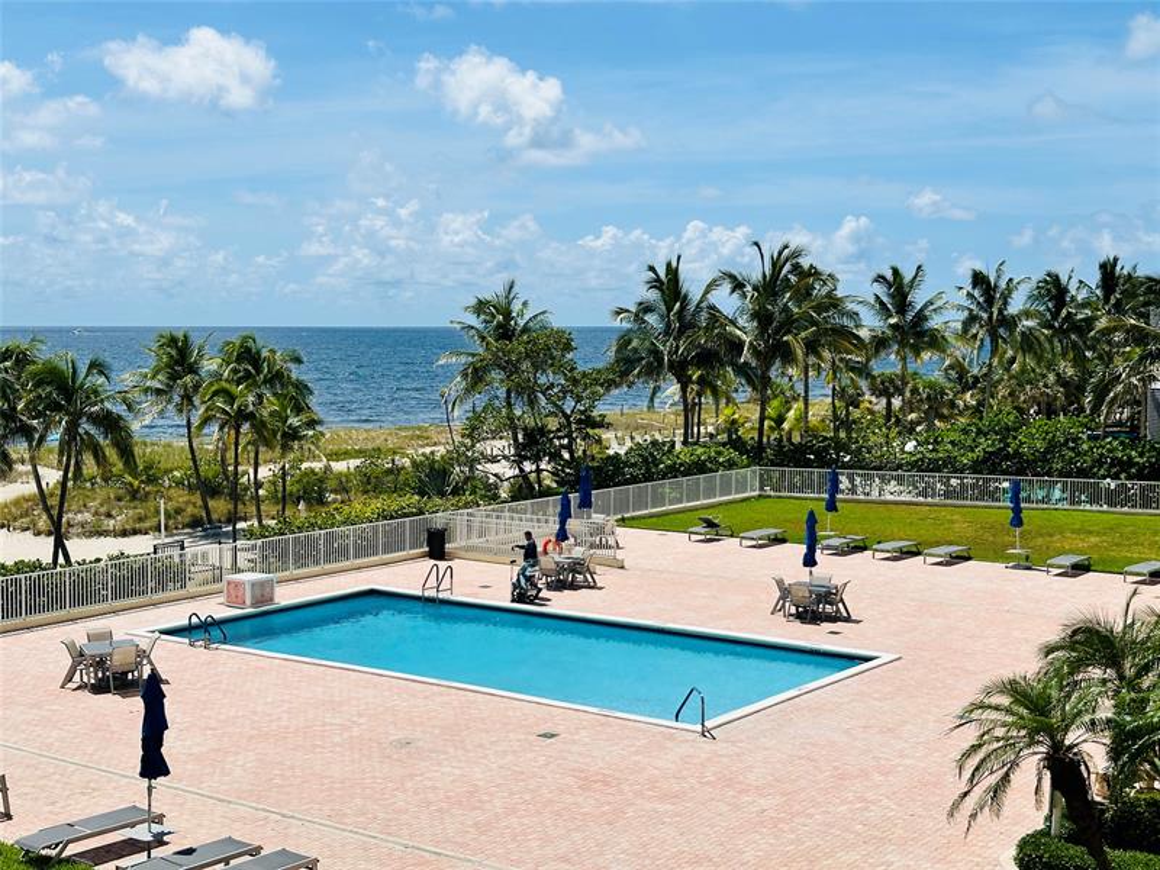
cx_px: 580
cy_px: 435
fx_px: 1609
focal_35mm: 48
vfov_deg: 30.3
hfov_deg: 39.7
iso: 64
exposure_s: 1/8929
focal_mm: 6.86
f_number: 1.78
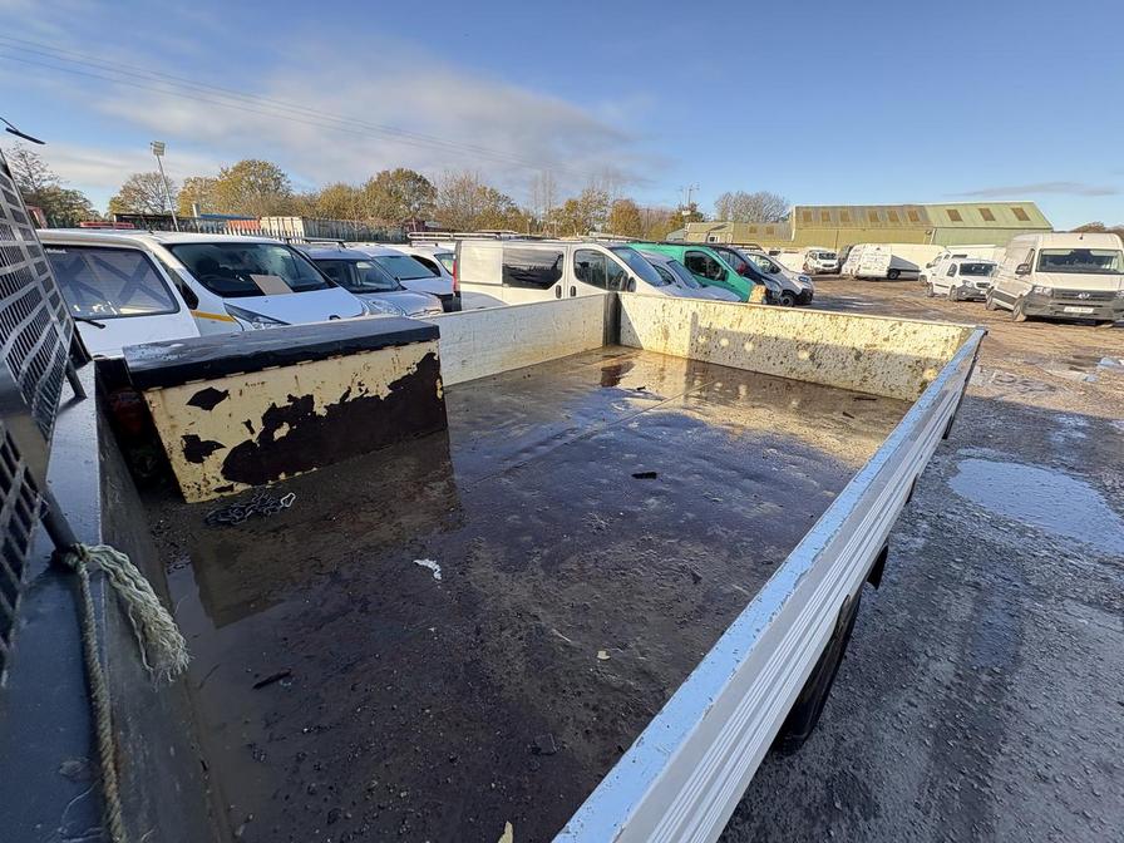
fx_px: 455
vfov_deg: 85.7
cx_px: 562
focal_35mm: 14
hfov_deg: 102.1
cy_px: 422
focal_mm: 2.22
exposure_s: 1/335
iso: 40
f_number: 2.2
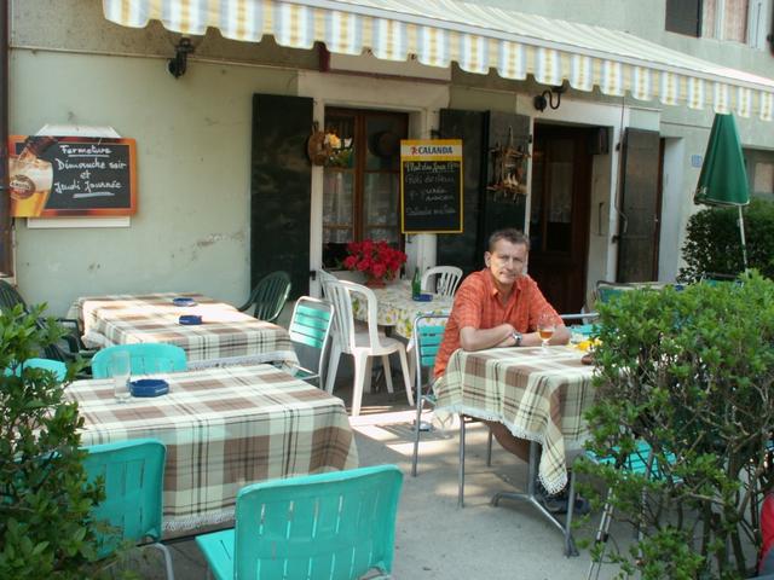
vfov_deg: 40.7
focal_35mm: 35
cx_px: 387
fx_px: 783
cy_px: 290
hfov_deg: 52.6
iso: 50
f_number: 4.5
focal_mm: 5.86
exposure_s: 1/40
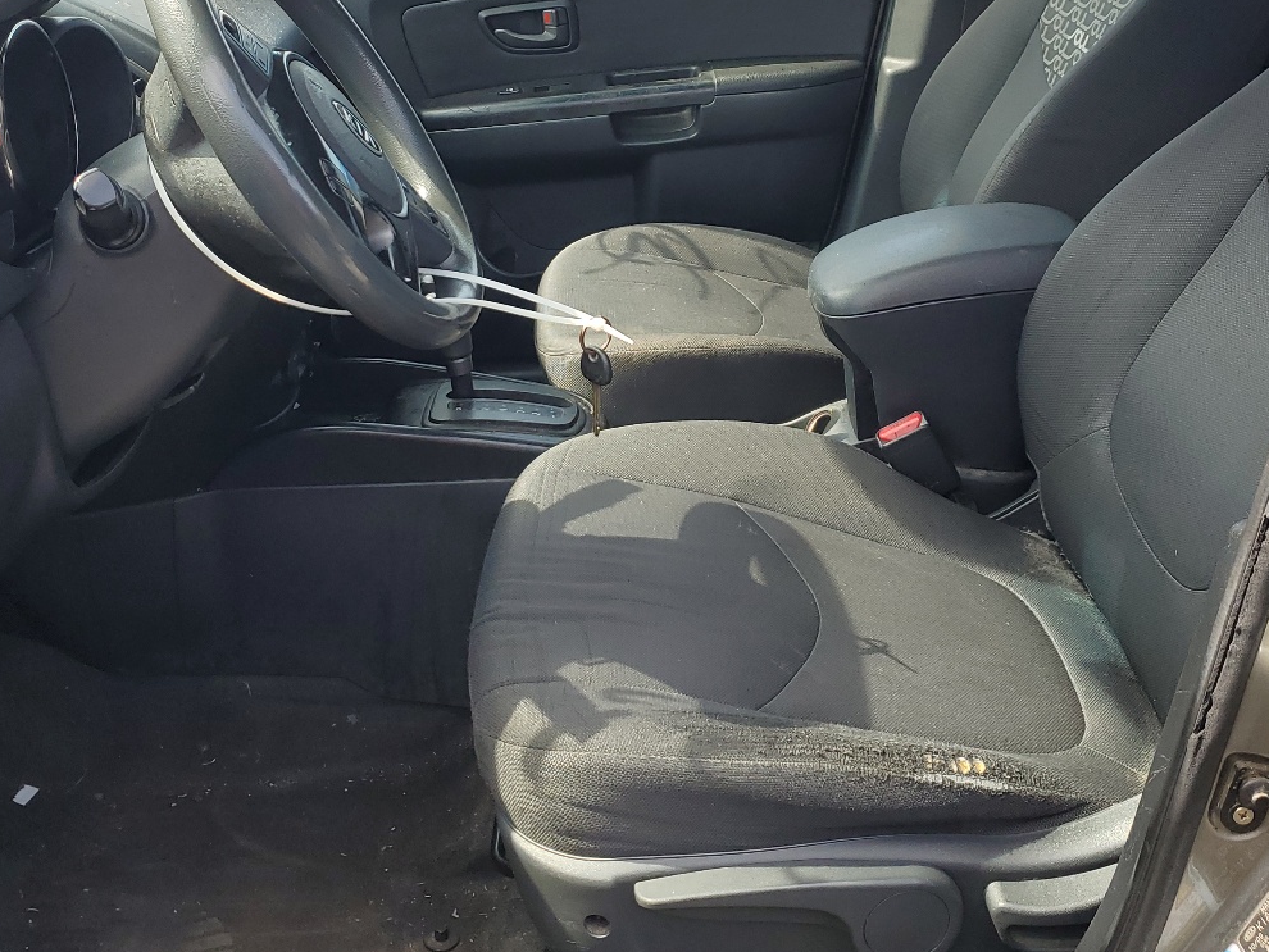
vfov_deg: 34.0
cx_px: 604
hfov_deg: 44.8
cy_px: 302
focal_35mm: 42
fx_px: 1540
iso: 50
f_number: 1.5
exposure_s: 1/357
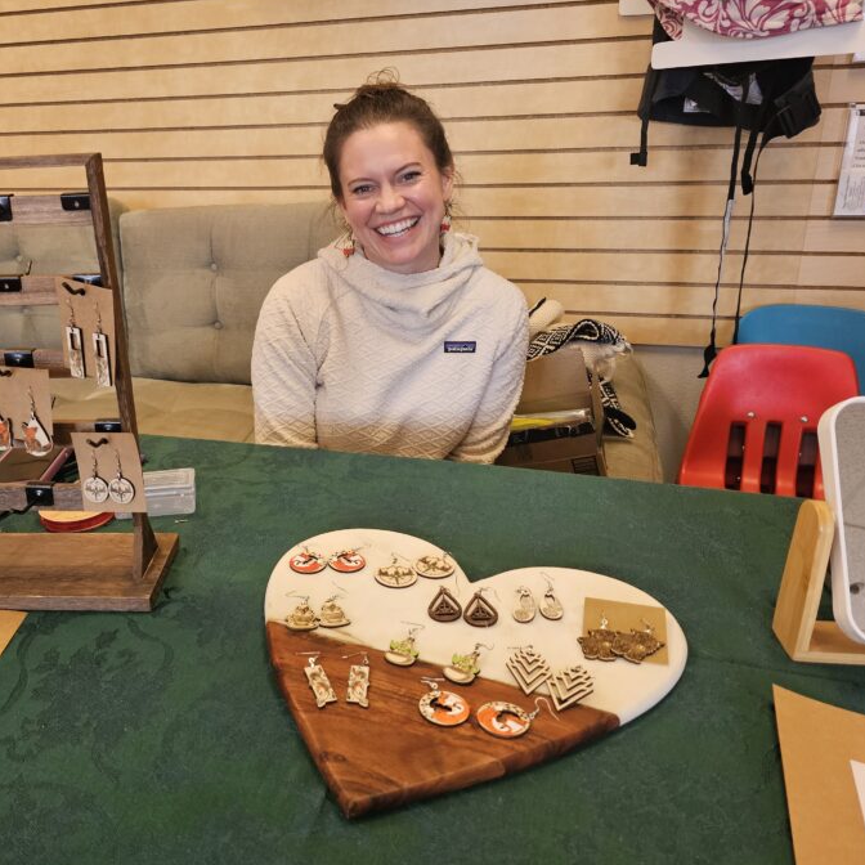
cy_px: 422
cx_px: 266
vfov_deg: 52.5
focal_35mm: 31
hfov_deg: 51.2
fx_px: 876
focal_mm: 6.3
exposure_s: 1/207
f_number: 1.7
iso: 250
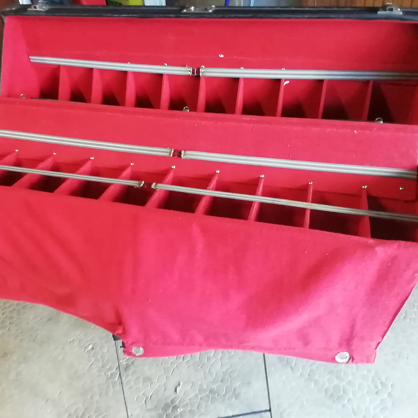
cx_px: 193
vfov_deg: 51.1
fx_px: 437
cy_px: 209
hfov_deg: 51.1
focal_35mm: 32
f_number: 2.4
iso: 500
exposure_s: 1/25
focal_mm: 2.25
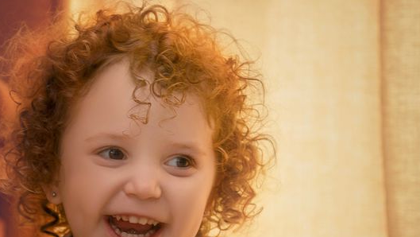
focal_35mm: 190
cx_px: 148
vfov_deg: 6.4
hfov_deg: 11.3
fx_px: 2117
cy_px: 174
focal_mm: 120
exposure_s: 1/200
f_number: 4
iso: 200
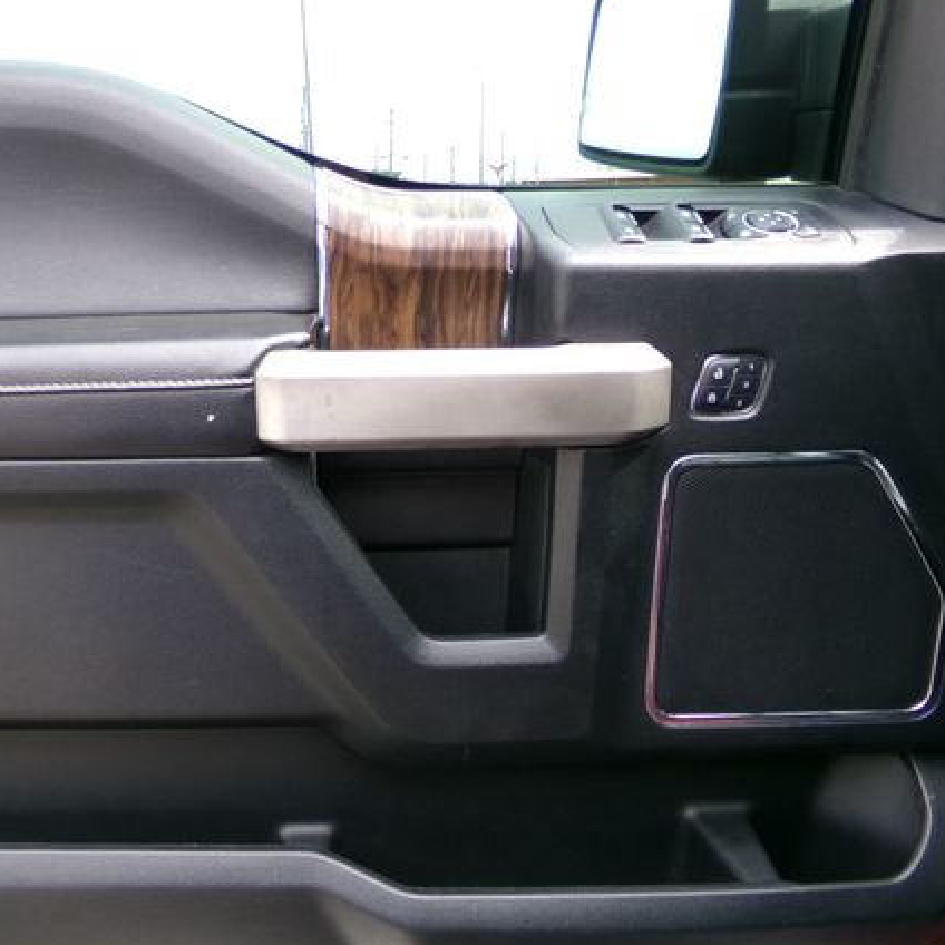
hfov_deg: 50.0
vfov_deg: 51.0
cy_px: 510
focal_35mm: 32
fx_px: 988
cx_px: 301
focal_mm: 4.3
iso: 106
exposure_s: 1/60
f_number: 3.7
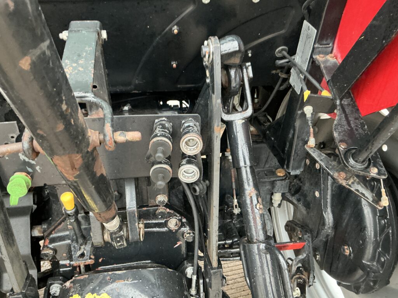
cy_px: 149
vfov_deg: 49.7
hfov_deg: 63.4
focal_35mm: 28
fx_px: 322
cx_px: 199
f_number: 1.8
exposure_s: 1/40
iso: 320
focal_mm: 3
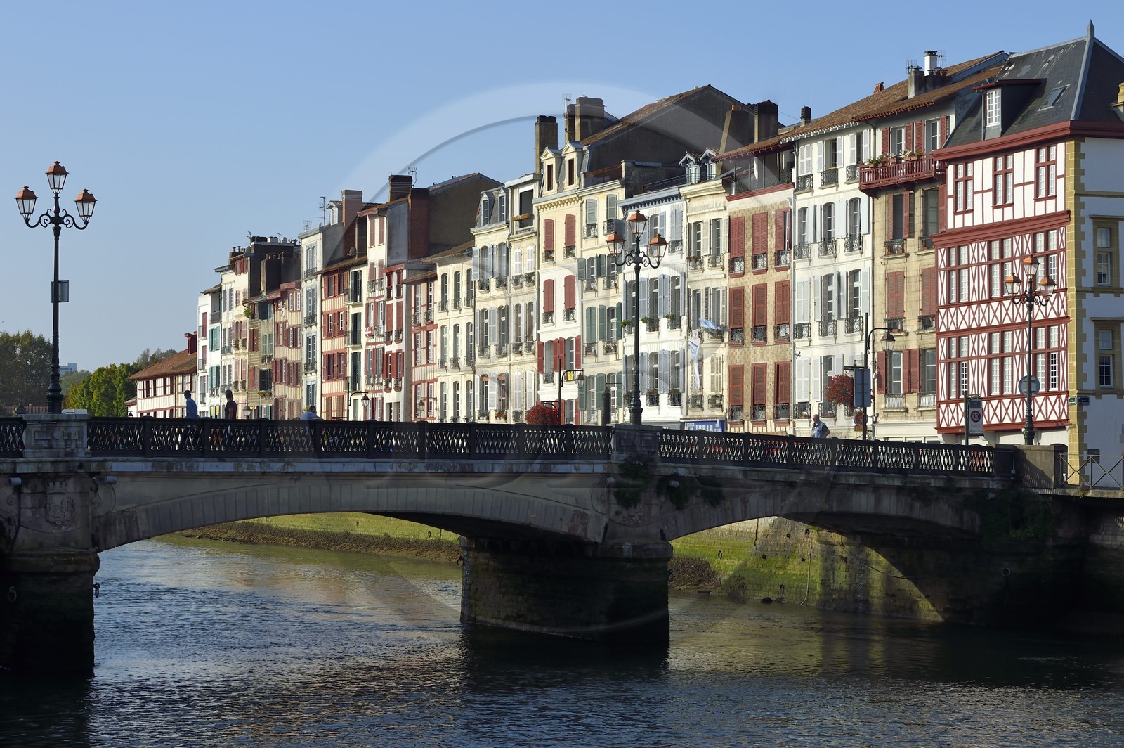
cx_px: 562
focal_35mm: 86
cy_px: 374
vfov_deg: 15.9
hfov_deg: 23.7
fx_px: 2683
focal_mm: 86
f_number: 10
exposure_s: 1/250
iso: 200
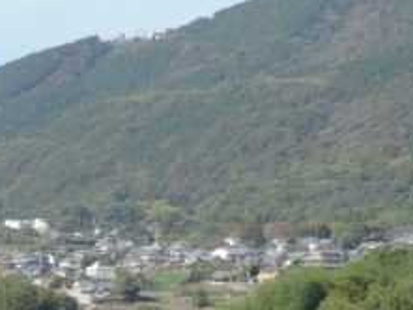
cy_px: 334
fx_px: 1731
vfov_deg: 10.1
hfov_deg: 12.7
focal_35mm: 145
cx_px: -263
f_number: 3.3
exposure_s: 1/640
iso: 80
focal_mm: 7.1
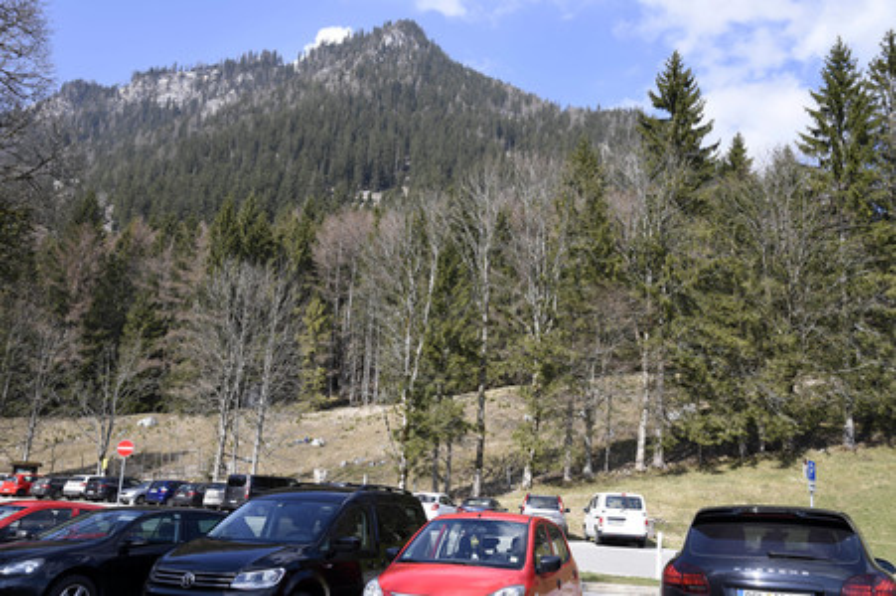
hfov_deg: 58.8
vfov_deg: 41.1
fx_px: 796
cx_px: 448
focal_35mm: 32
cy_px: 298
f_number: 9
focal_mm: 32
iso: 160
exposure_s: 1/160
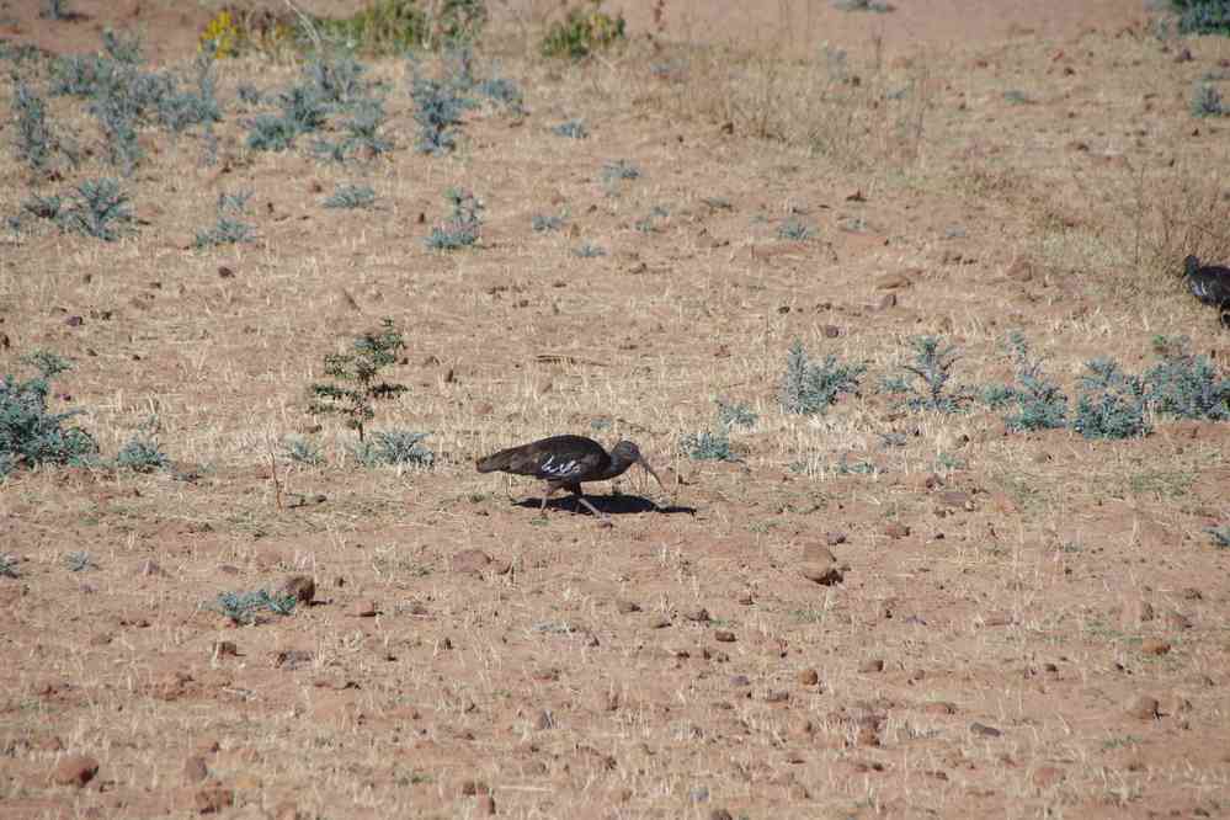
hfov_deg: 5.5
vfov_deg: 3.7
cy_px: 410
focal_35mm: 375
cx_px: 615
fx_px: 12811
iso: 400
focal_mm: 250
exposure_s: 1/320
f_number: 10
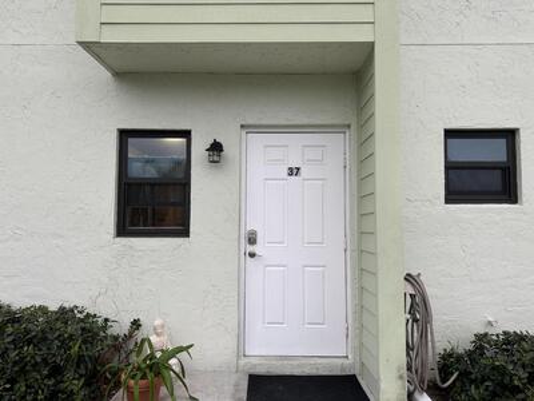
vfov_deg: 56.8
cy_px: 200
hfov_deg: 71.6
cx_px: 267
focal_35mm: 24
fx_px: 370
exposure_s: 1/244
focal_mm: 6.86
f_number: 1.78
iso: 64
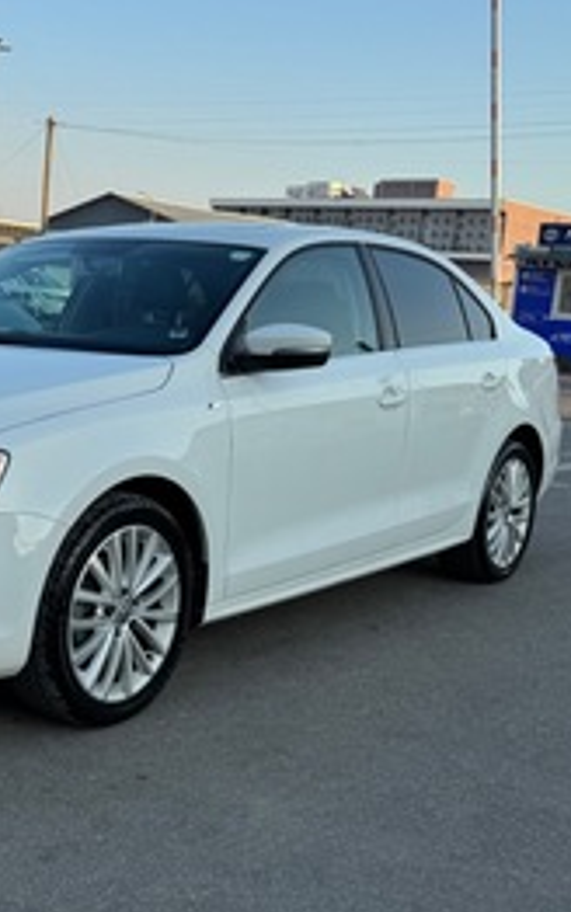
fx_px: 870
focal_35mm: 35
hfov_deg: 34.3
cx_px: 56
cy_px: 463
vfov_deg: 55.3
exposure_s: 1/1524
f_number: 1.78
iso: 80
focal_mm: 6.76
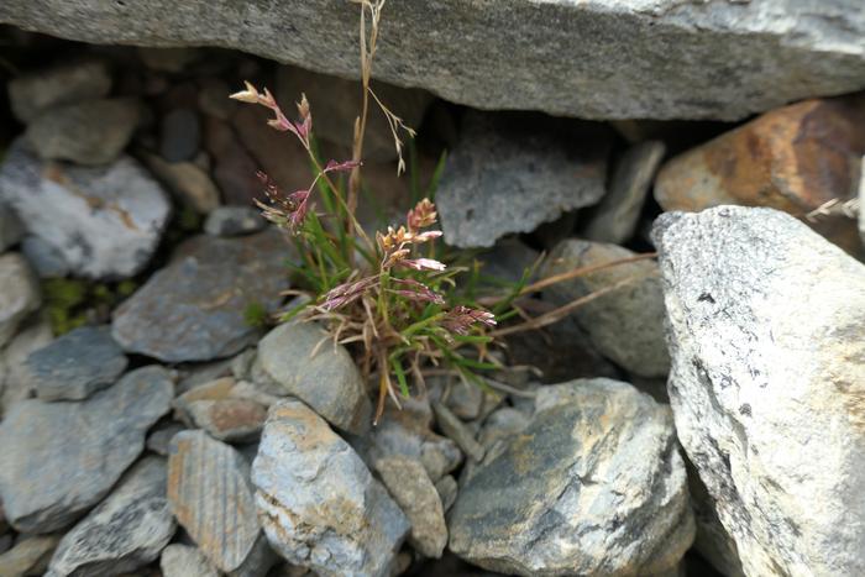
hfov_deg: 73.7
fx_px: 577
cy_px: 288
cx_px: 432
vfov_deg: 53.2
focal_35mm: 24
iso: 200
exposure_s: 1/640
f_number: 3.3
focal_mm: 8.8
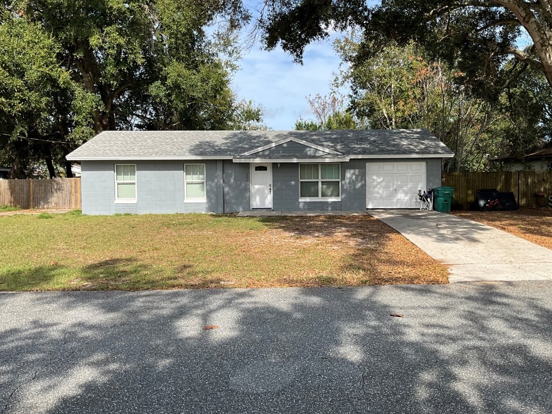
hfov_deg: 56.7
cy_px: 200
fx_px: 510
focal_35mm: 32
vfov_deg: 44.2
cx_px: 300
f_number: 1.8
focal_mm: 3
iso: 25
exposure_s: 1/1076
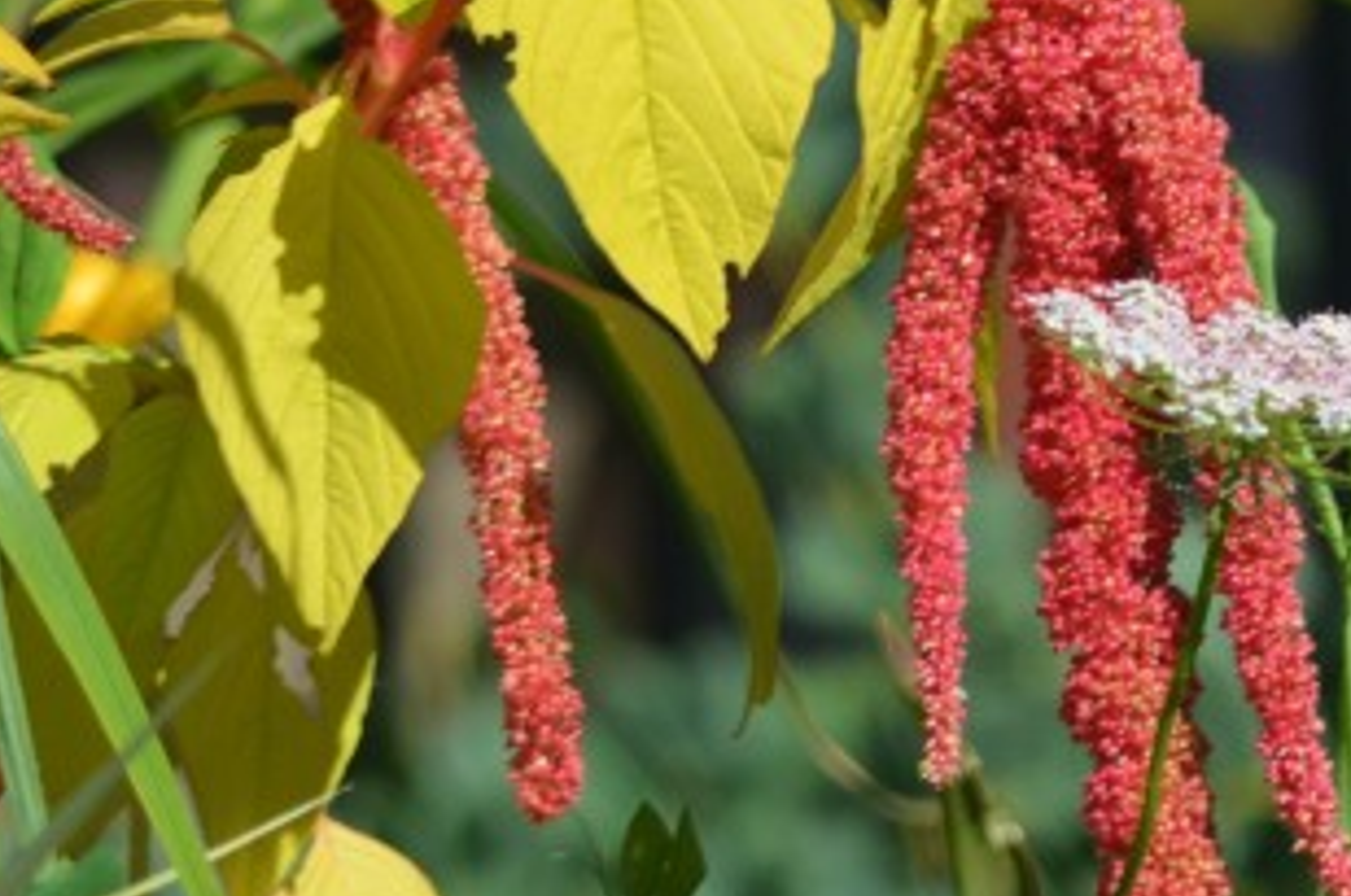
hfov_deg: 1.7
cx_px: 1753
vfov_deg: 1.1
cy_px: 804
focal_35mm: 1192
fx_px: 44663
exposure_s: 1/800
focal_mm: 240
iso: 200
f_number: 7.1
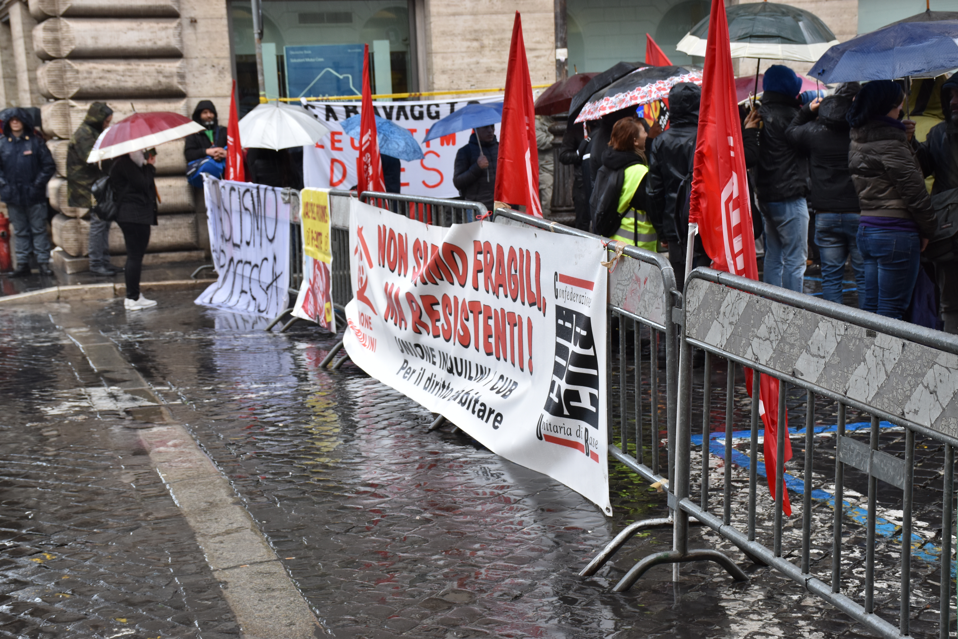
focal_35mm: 63
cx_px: 479
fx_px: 1676
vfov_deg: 21.6
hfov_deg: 31.9
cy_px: 320
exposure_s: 1/100
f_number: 8
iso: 500
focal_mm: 42
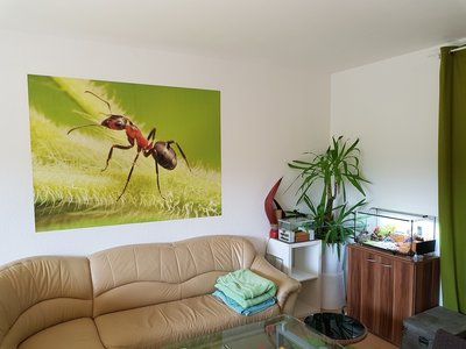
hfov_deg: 67.3
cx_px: 233
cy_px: 174
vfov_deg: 53.1
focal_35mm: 26
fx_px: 350
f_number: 1.7
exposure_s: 1/100
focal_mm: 4.2
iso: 80
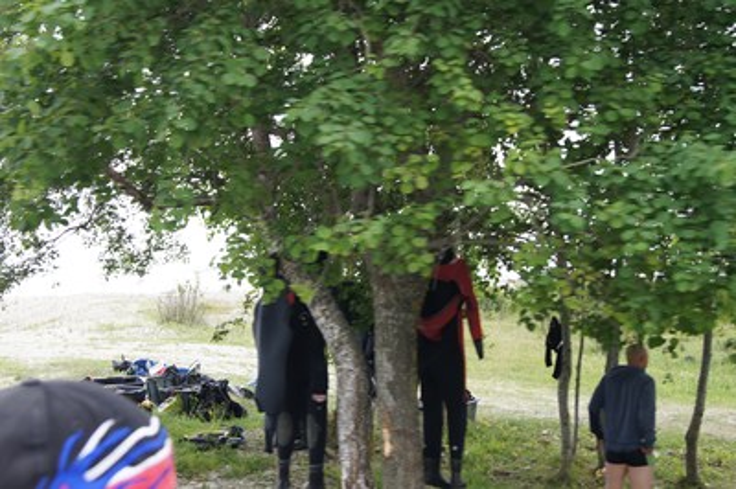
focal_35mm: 45
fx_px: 919
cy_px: 244
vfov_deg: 29.8
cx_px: 368
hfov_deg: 43.6
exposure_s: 1/100
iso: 100
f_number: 6.3
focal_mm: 30
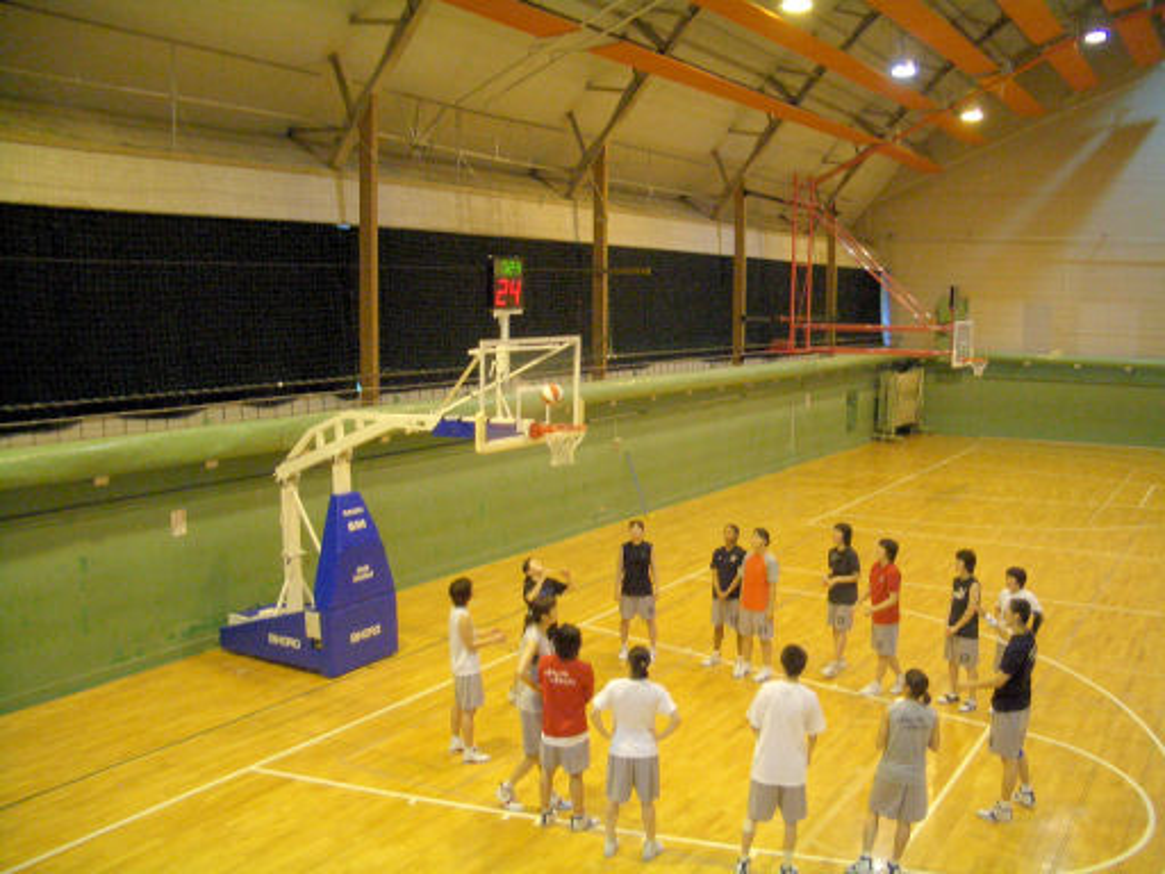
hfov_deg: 52.6
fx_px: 1178
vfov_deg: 40.7
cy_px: 437
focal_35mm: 35
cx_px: 582
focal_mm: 5.8
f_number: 2.6
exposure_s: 1/50
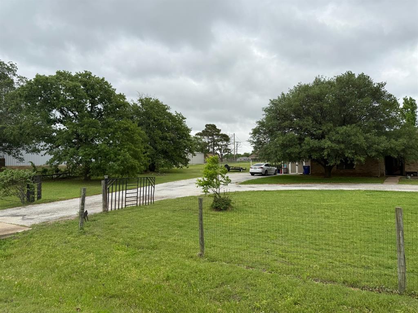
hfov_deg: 71.6
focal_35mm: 24
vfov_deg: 56.8
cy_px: 156
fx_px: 290
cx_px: 209
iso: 80
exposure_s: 1/2053
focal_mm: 6.76
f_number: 1.78
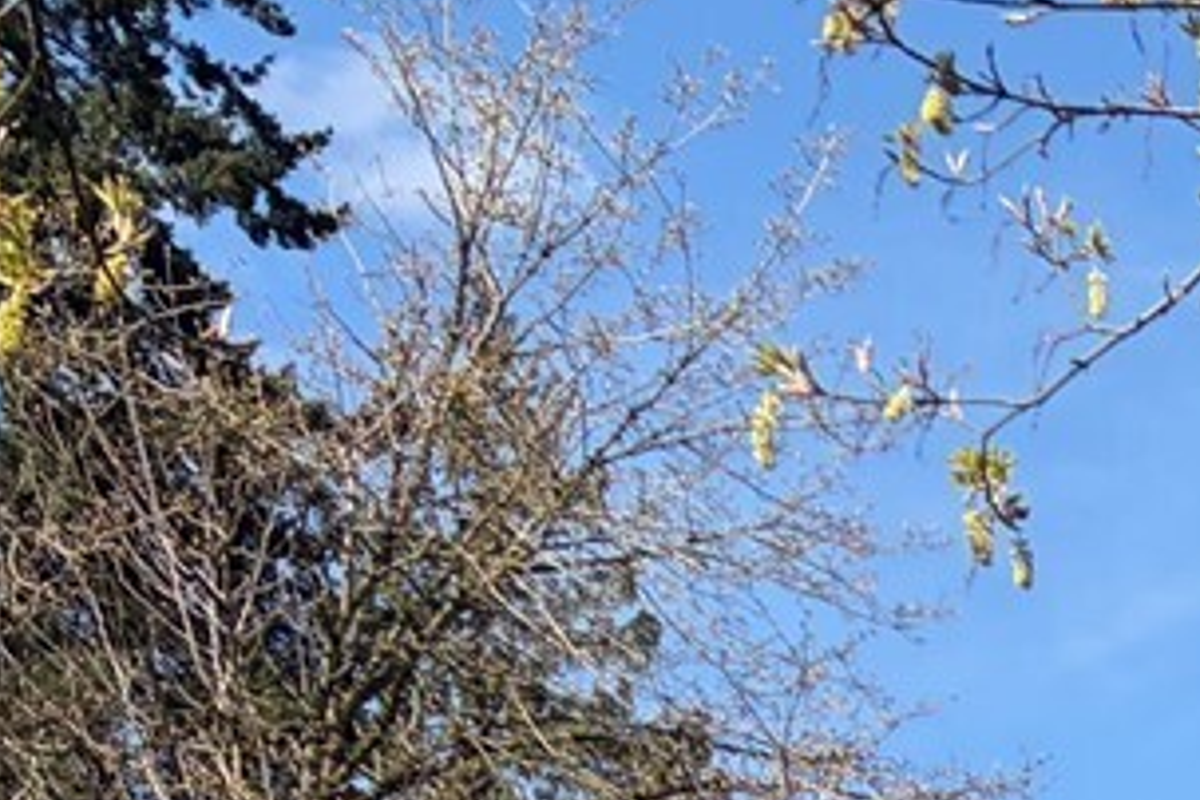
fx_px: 4766
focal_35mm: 143
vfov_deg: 8.5
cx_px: 2844
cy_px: 2162
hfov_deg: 11.8
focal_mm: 5.96
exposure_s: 1/2451
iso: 64
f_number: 1.6
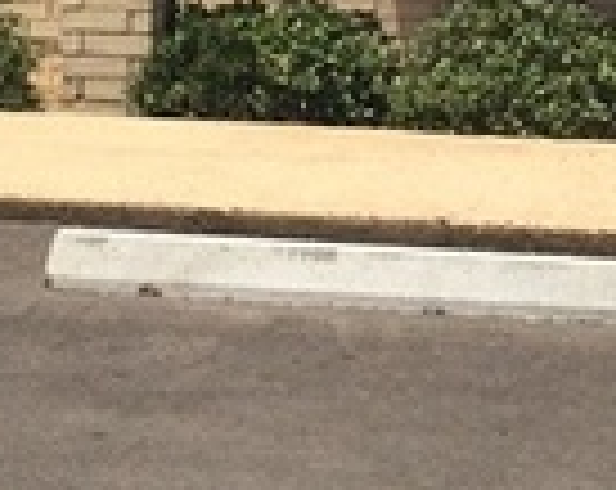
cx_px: 94
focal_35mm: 199
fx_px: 3620
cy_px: -620
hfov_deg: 9.7
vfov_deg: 7.3
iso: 32
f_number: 2.2
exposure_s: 1/4115
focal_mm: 4.15
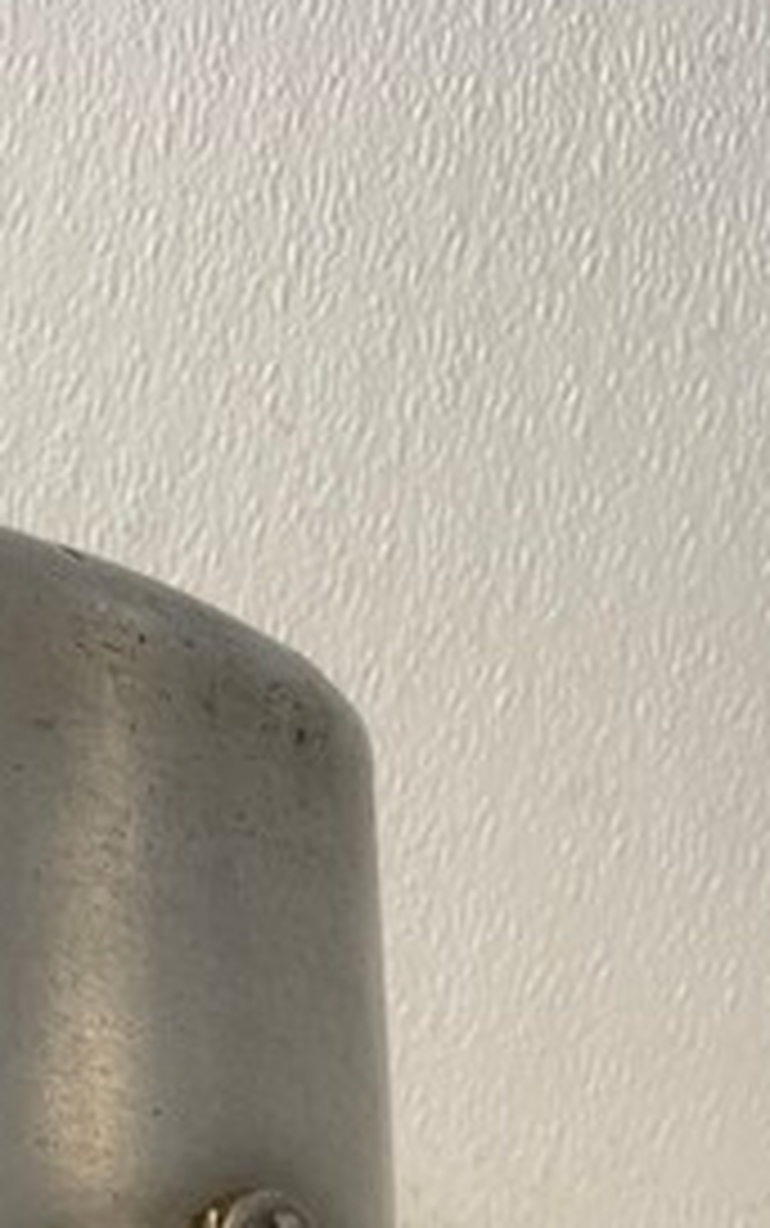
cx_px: 45
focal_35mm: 82
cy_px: 1761
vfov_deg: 21.7
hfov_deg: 15.7
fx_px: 2749
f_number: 1.6
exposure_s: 1/120
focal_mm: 5.1
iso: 125
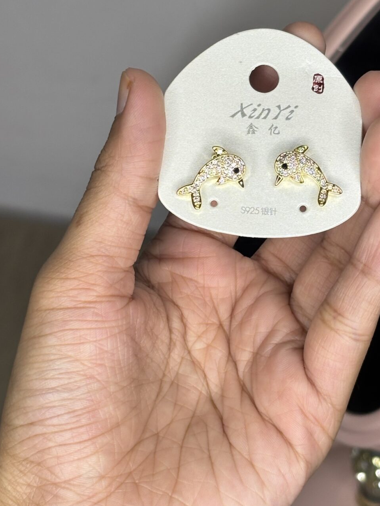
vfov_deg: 18.9
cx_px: 216
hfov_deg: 14.2
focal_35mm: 104
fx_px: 1522
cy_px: 182
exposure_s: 1/156
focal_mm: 5.96
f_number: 1.6
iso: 40
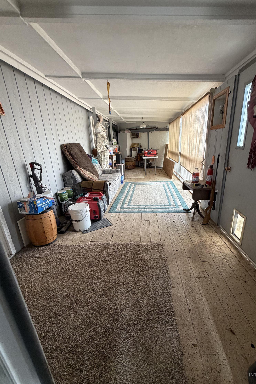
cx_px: 140
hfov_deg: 77.1
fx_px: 160
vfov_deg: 100.4
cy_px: 195
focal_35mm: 15
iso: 320
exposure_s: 1/62
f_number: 2.2
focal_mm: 2.22
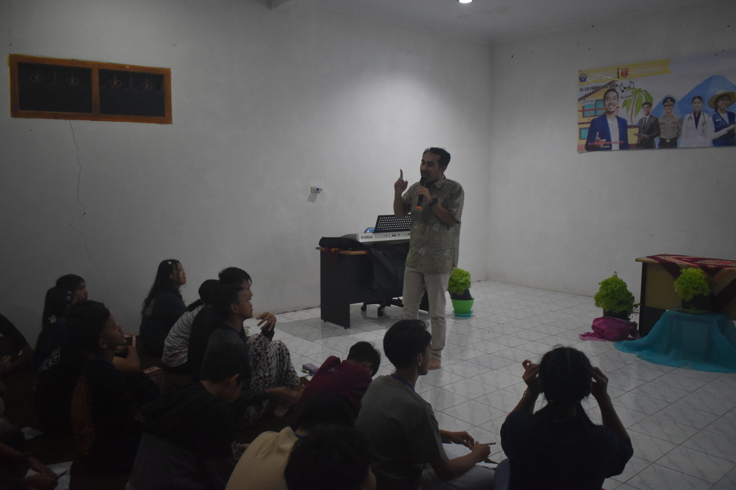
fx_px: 552
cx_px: 368
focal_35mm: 27
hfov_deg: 67.4
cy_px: 245
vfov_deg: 47.9
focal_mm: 18
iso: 2000
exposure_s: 1/125
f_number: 3.5
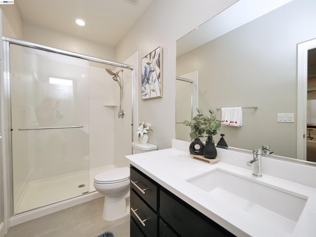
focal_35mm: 14
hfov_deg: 102.1
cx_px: 158
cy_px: 118
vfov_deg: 85.7
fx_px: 128
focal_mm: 7
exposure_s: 1/160
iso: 800
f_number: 3.2
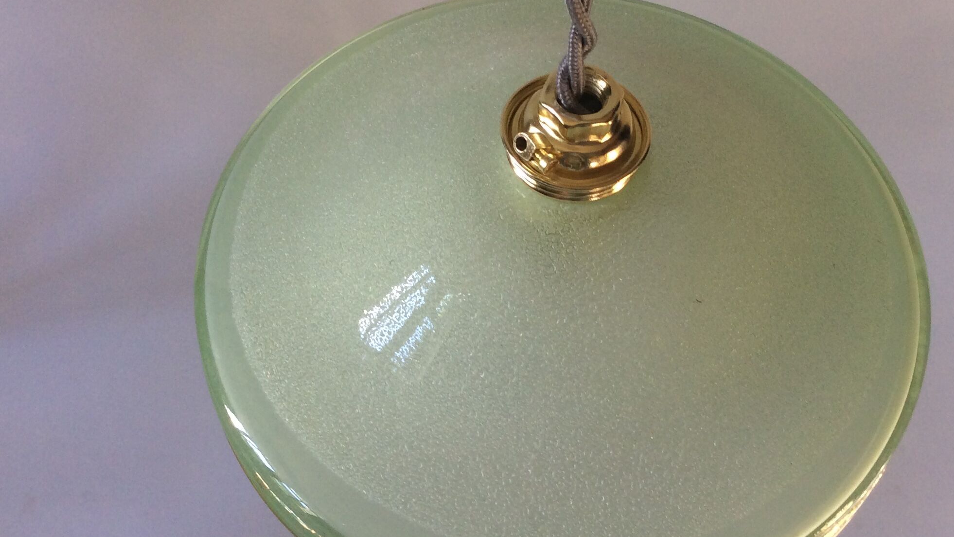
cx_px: 529
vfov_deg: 26.0
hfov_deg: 44.5
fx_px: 1163
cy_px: 250
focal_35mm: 46
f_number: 2.4
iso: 50
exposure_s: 1/50
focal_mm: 3.3
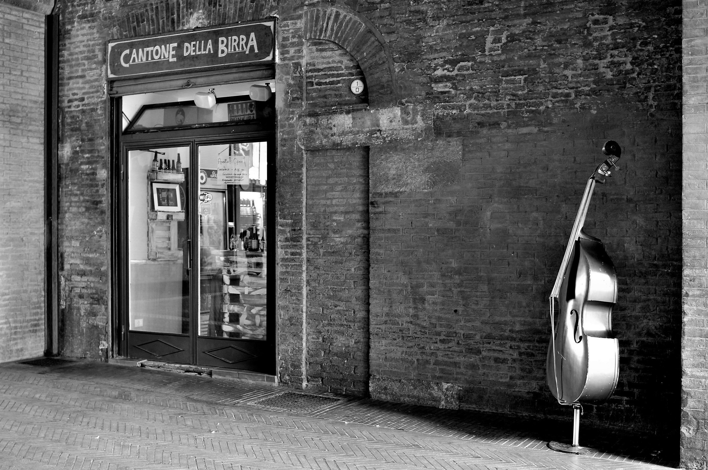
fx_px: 825
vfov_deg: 31.8
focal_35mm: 42
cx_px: 354
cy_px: 235
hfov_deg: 46.4
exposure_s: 1/20
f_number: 2.5
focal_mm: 28
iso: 200
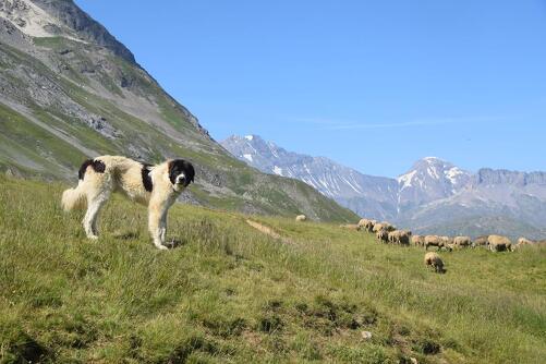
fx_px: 955
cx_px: 273
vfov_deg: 21.6
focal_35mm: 63
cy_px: 182
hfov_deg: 31.9
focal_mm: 42
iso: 200
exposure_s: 1/400
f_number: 10
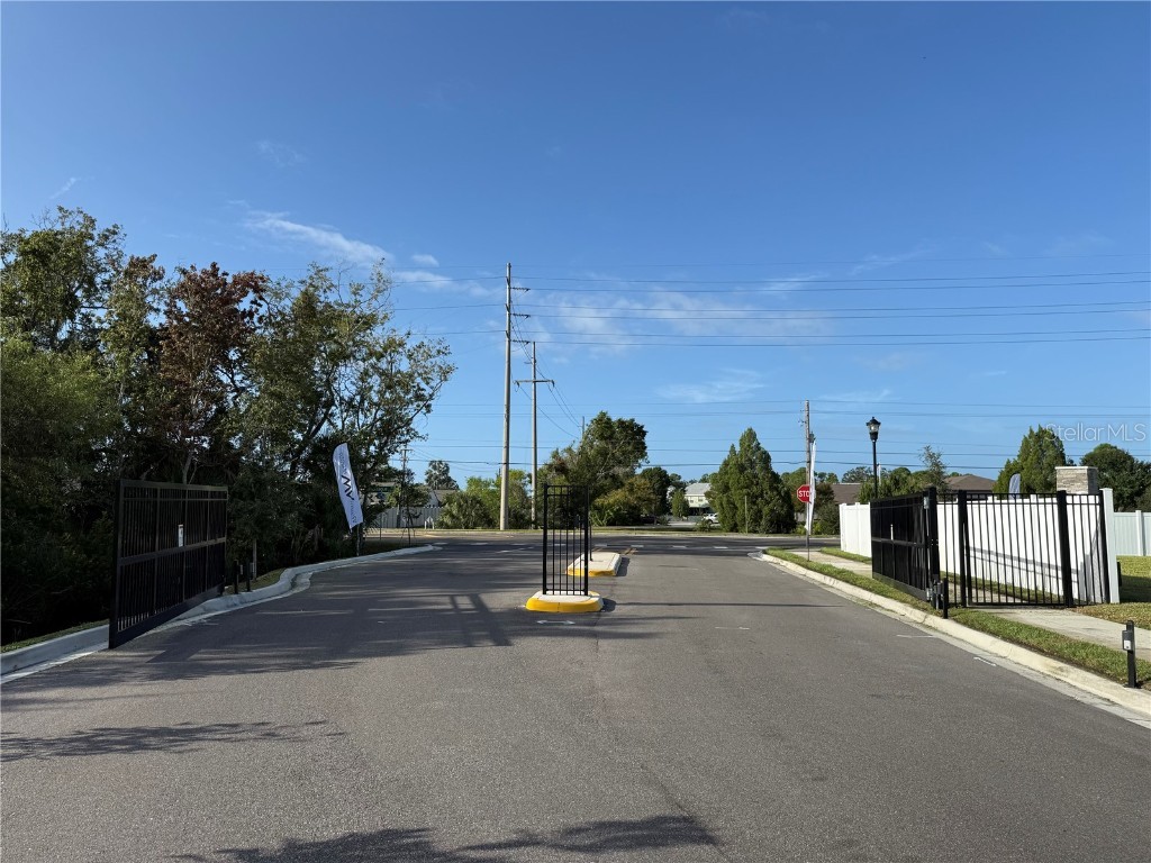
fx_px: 798
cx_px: 576
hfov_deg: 71.6
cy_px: 432
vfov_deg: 56.8
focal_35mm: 24
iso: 80
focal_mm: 6.76
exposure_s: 1/4405
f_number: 1.78
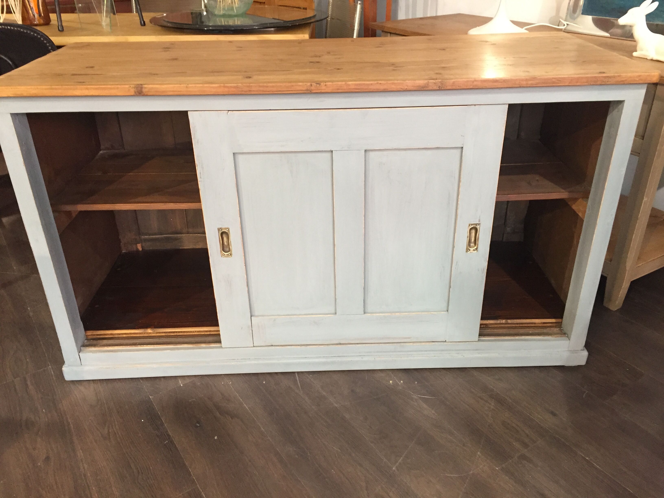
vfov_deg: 48.2
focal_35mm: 29
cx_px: 332
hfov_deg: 61.7
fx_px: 556
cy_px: 249
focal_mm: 4.15
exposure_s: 1/33
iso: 200
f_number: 2.2
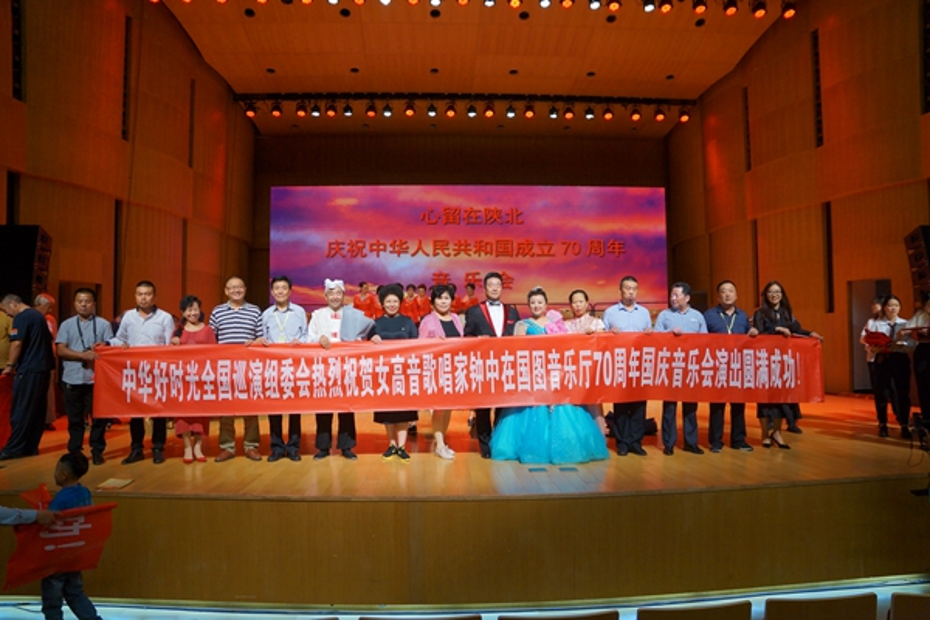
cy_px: 310
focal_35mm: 24
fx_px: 620
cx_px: 465
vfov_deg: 53.1
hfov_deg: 73.7
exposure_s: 1/200
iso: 400
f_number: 3.2
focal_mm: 16
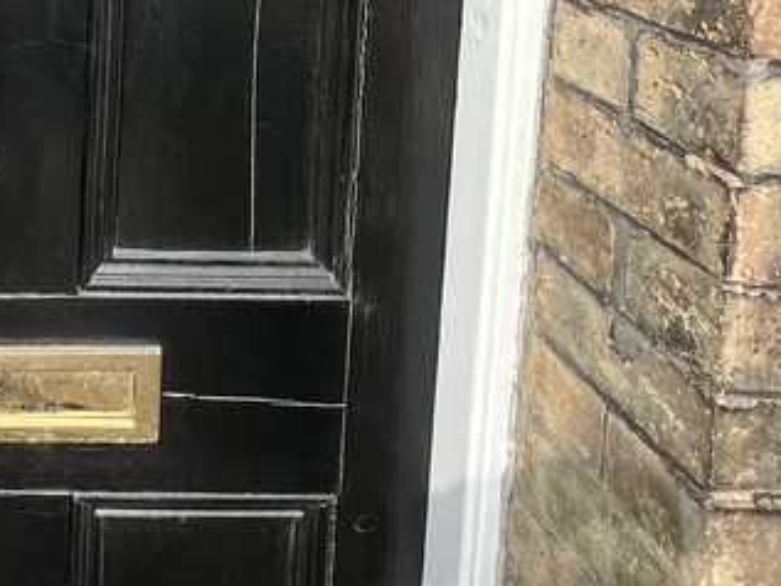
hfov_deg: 38.1
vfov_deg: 27.8
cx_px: -54
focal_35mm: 42
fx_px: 948
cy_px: -197
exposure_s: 1/171
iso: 32
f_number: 1.8
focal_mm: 1.57
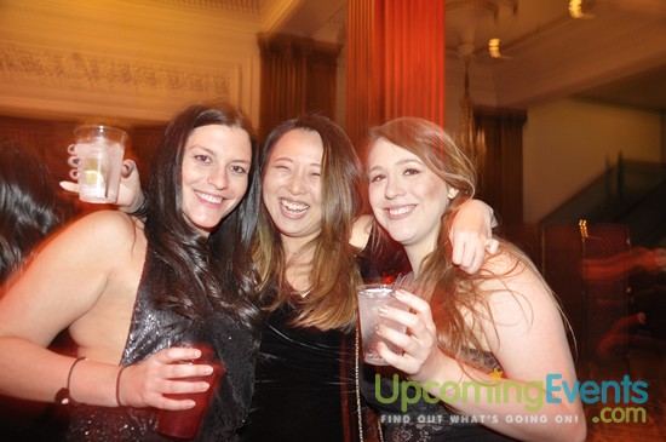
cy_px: 221
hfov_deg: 59.6
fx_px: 582
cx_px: 333
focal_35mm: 32
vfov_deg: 41.6
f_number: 5
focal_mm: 21
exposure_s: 1
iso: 400
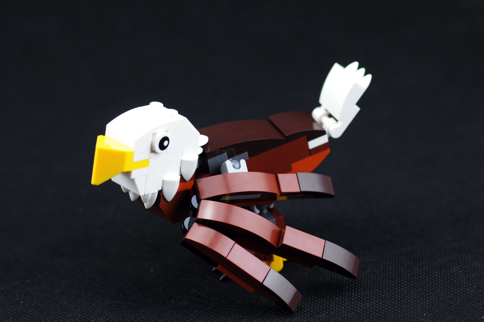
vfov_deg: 8.7
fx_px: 2115
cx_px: 242
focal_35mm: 158
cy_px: 161
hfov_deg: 13.1
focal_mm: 105
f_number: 5.6
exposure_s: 1/125
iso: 640
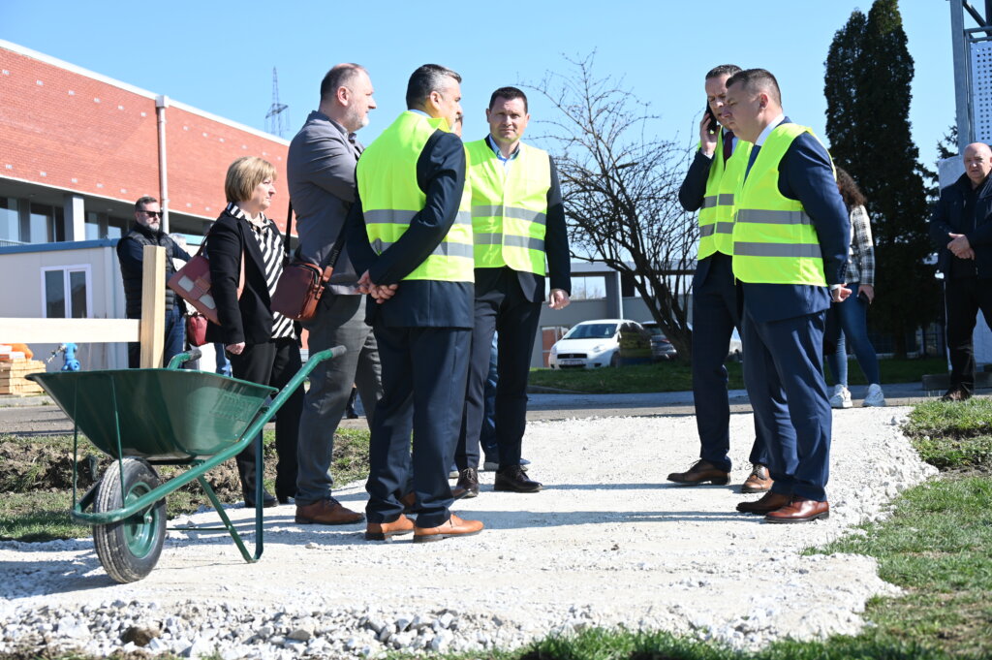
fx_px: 1597
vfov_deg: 23.3
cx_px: 496
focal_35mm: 58
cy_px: 330
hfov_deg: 34.5
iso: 100
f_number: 5.6
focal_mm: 58
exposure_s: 1/320
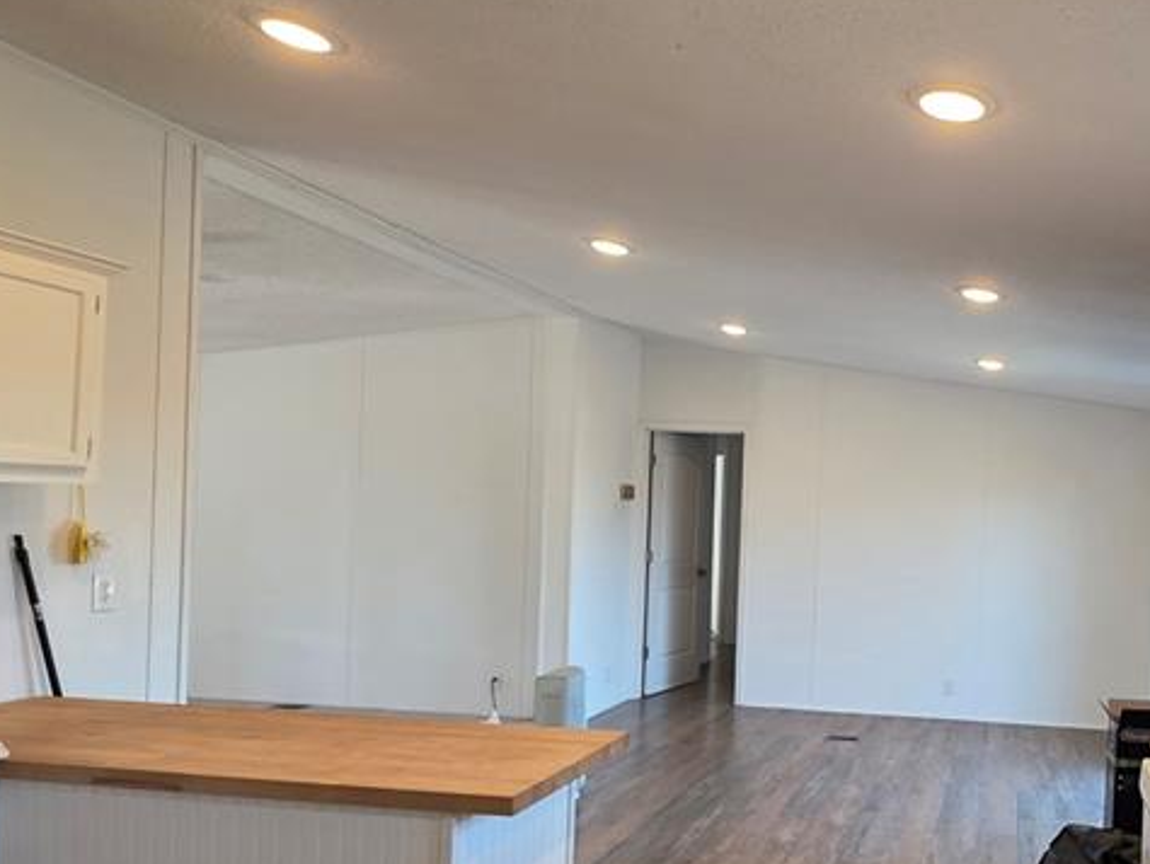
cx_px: 901
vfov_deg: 49.6
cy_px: 508
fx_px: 931
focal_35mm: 28
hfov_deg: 59.0
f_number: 1.9
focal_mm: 2.2
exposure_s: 1/120
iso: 200
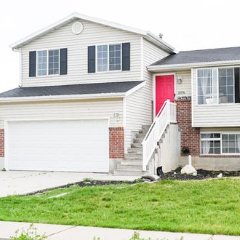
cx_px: 140
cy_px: 120
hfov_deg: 29.5
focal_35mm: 58
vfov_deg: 29.6
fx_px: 455
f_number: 5
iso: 1000
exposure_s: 1/1000
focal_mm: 45
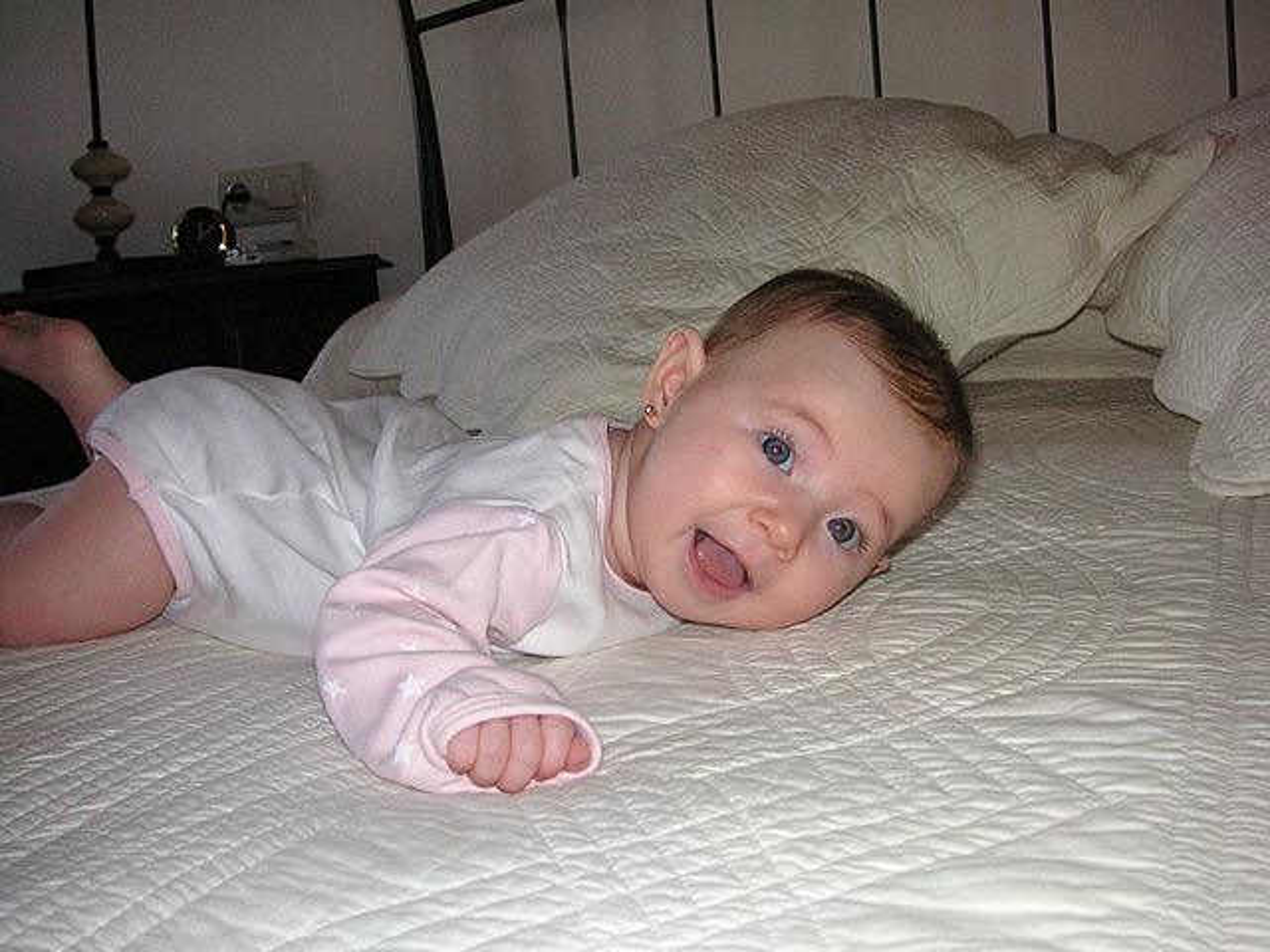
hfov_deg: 50.1
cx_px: 635
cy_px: 476
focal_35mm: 37
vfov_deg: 38.7
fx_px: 1357
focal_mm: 6.1
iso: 160
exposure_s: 1/45
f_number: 2.8
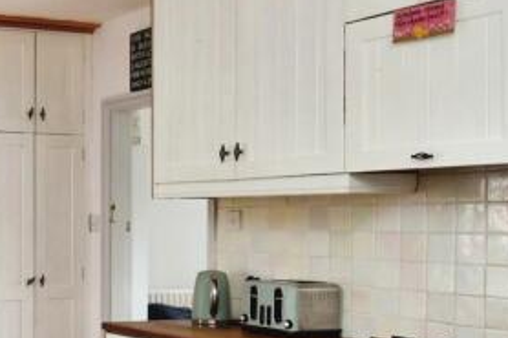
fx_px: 832
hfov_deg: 29.4
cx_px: -97
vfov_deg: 22.8
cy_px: 251
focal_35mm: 59
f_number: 6.3
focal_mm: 16
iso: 500
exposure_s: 1/10
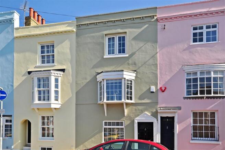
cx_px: 112
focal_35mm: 30
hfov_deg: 62.0
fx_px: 187
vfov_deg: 43.5
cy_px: 75
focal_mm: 20
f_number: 11
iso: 200
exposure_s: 1/125
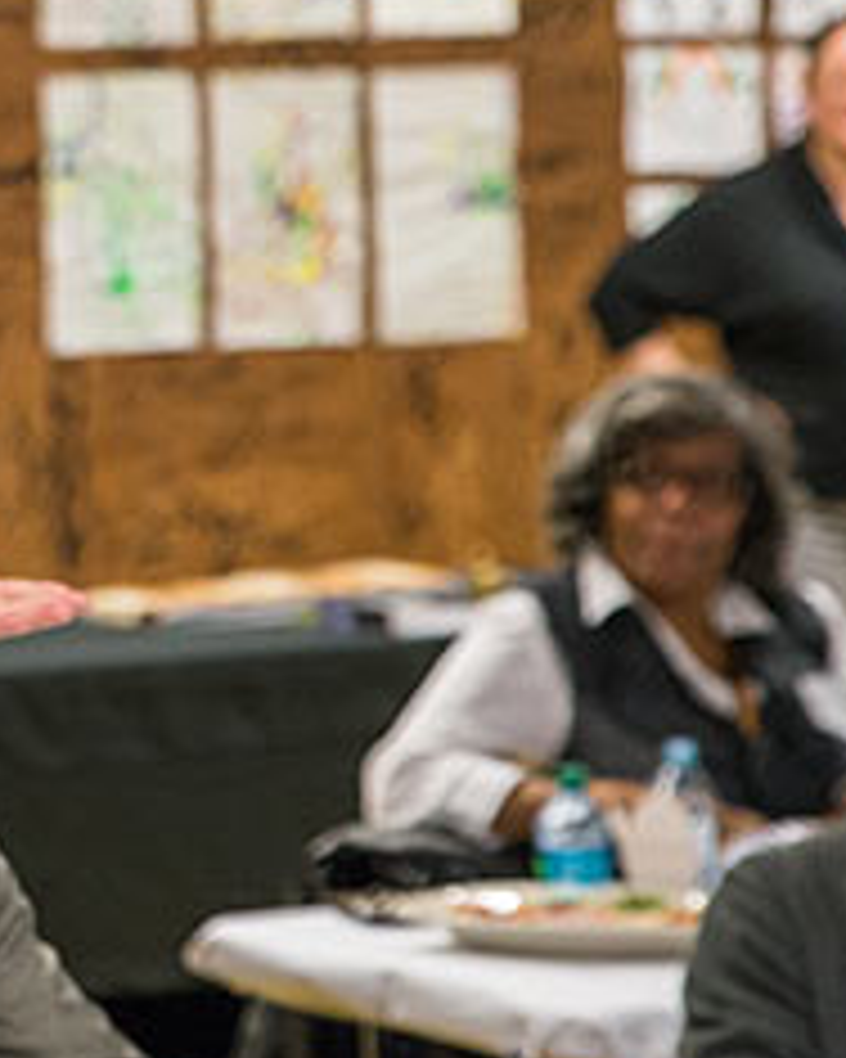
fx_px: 5070
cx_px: -122
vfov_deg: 11.9
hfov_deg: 9.4
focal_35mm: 162
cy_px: 552
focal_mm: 70
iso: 1250
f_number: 4.8
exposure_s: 1/125
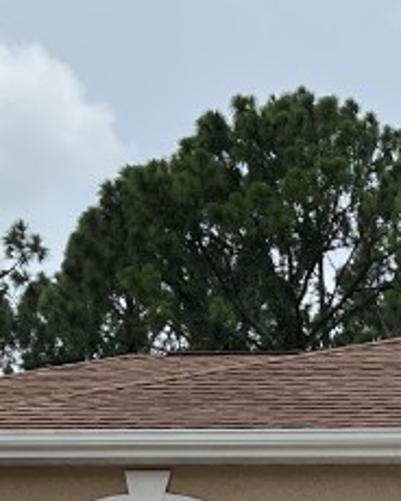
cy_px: 521
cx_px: 558
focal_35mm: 113
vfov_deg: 16.6
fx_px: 1676
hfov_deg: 13.1
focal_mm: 5.7
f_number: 1.5
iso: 50
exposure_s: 1/6993
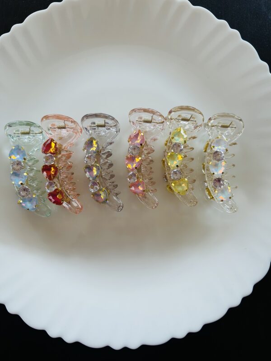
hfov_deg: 53.1
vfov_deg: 67.3
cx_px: 136
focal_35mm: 26
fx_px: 271
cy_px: 180
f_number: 1.5
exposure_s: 1/1000
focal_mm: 5.7
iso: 50
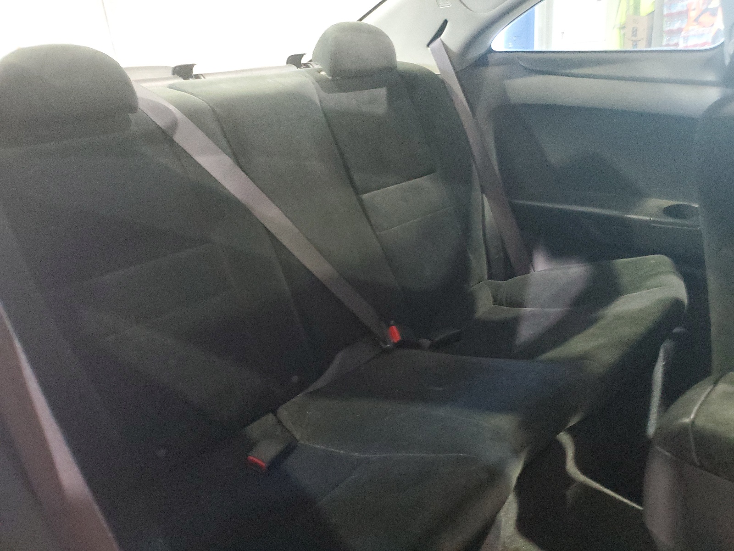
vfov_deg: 53.1
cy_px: 276
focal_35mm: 26
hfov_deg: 67.3
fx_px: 551
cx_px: 367
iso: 747
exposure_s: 1/15
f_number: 1.5
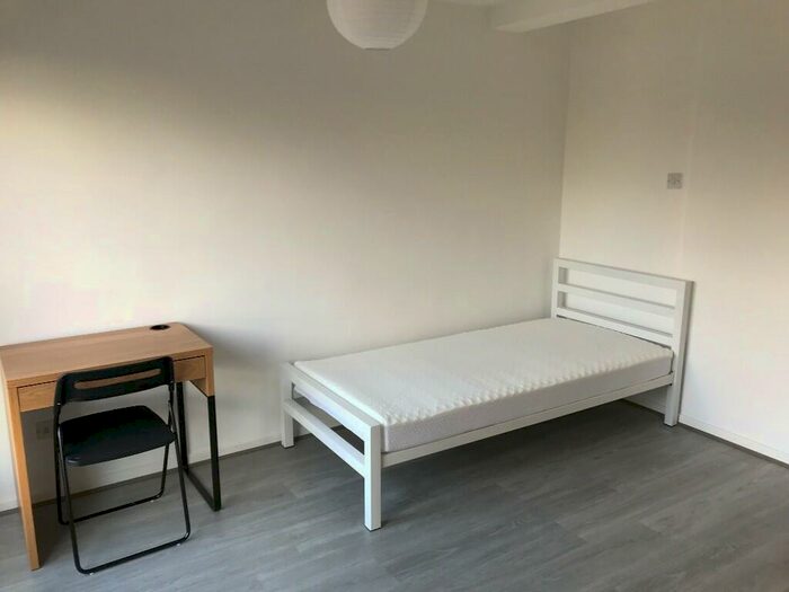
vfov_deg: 49.7
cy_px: 296
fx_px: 638
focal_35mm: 28
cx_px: 394
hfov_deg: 63.4
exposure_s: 1/50
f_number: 1.8
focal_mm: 3.99
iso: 25
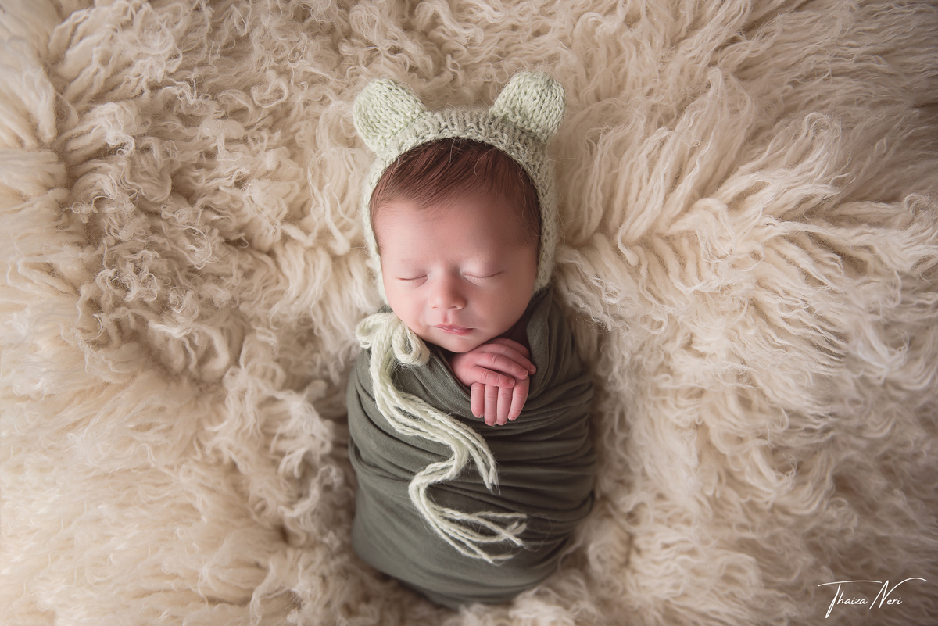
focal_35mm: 40
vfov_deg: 33.4
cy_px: 313
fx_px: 1043
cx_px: 469
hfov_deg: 48.4
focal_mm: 40
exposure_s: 1/160
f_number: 2.8
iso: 100
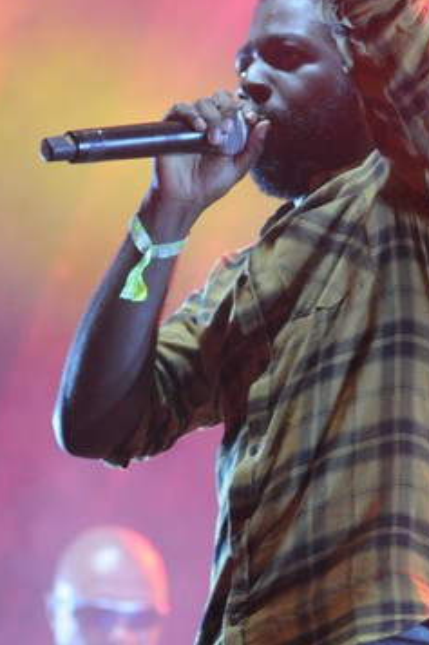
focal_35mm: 286
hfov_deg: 4.8
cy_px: 473
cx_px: 151
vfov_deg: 7.2
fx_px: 5119
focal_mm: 85
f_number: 2.8
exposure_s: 1/200
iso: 2000
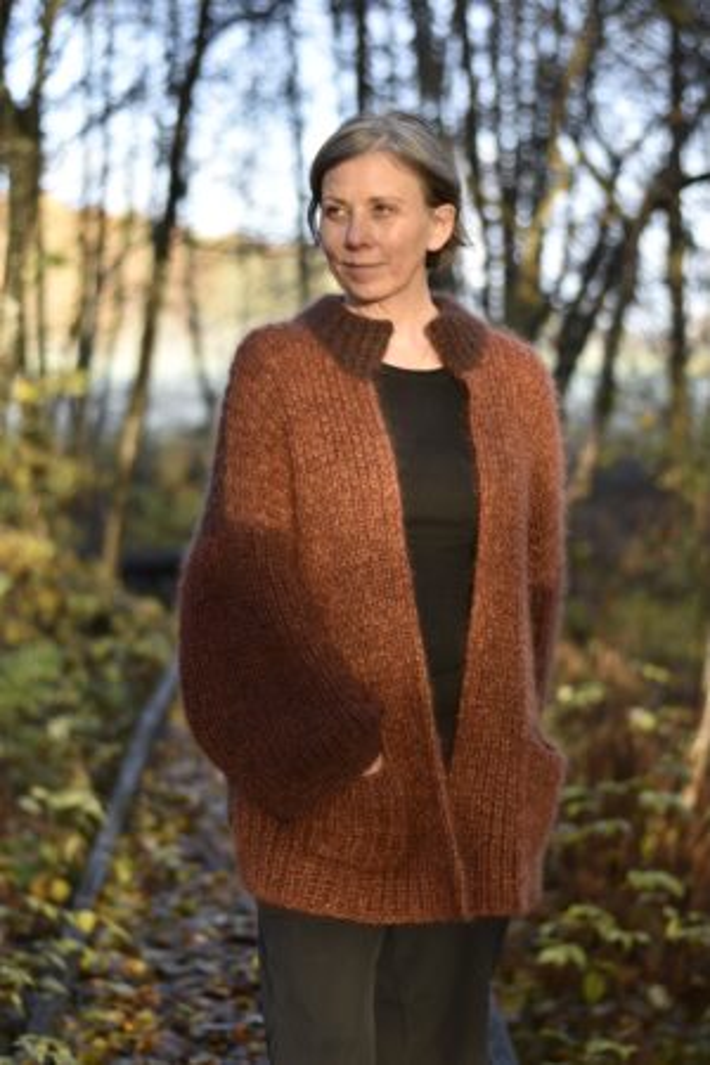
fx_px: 2219
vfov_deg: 27.0
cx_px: 355
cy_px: 532
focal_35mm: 75
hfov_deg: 18.2
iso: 100
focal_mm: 50
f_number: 2
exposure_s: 1/250
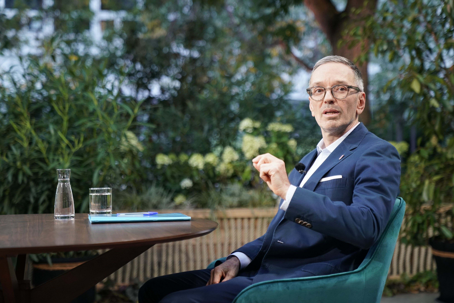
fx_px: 883
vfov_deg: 19.5
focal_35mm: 70
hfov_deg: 28.8
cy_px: 152
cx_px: 227
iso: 1600
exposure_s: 1/500
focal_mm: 70
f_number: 2.8
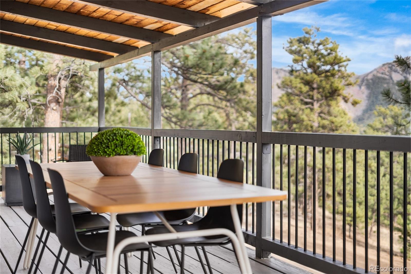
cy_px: 137
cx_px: 206
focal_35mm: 50
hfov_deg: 39.6
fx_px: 571
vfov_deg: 27.0
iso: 200
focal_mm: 50
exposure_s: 1/250
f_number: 1.8
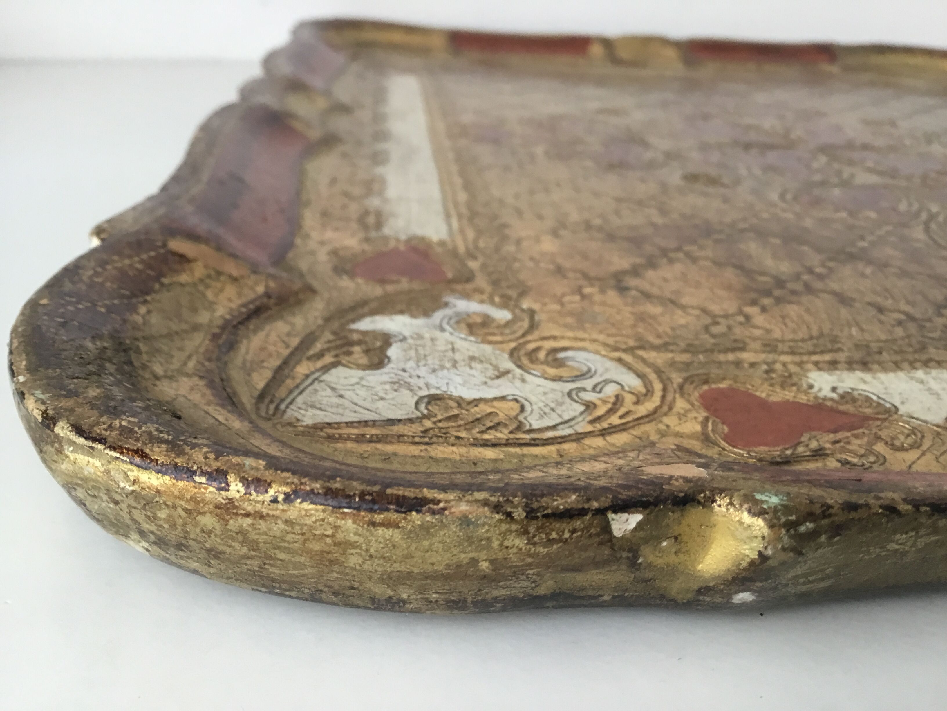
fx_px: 848
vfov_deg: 45.4
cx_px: 474
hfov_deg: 58.4
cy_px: 356
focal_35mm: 31
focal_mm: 3.3
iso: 80
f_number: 2.4
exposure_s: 1/33
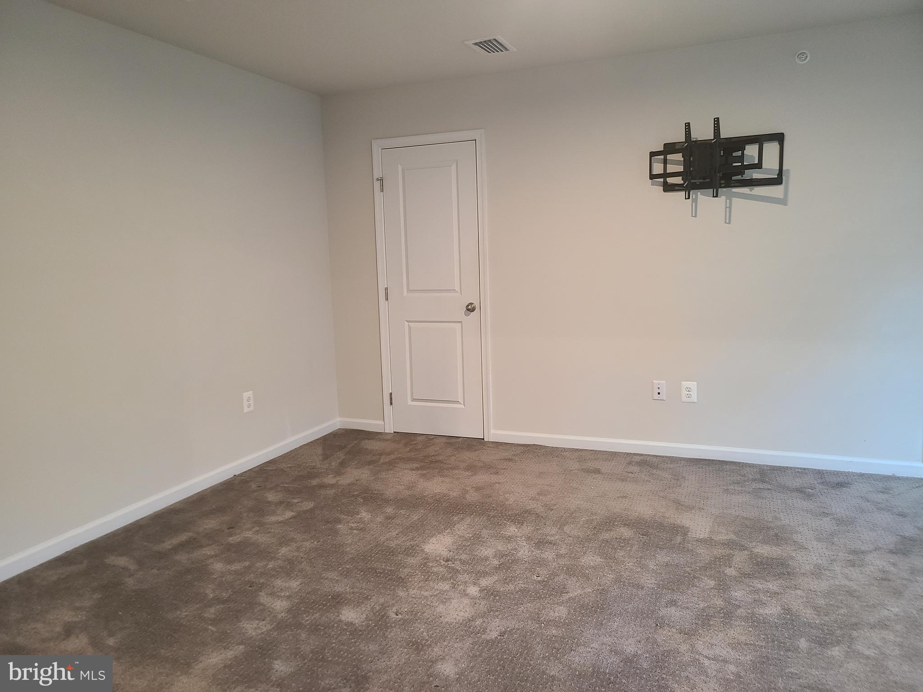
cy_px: 346
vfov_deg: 53.1
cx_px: 462
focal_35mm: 26
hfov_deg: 67.3
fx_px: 693
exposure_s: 1/40
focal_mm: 5.4
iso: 500
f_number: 1.8
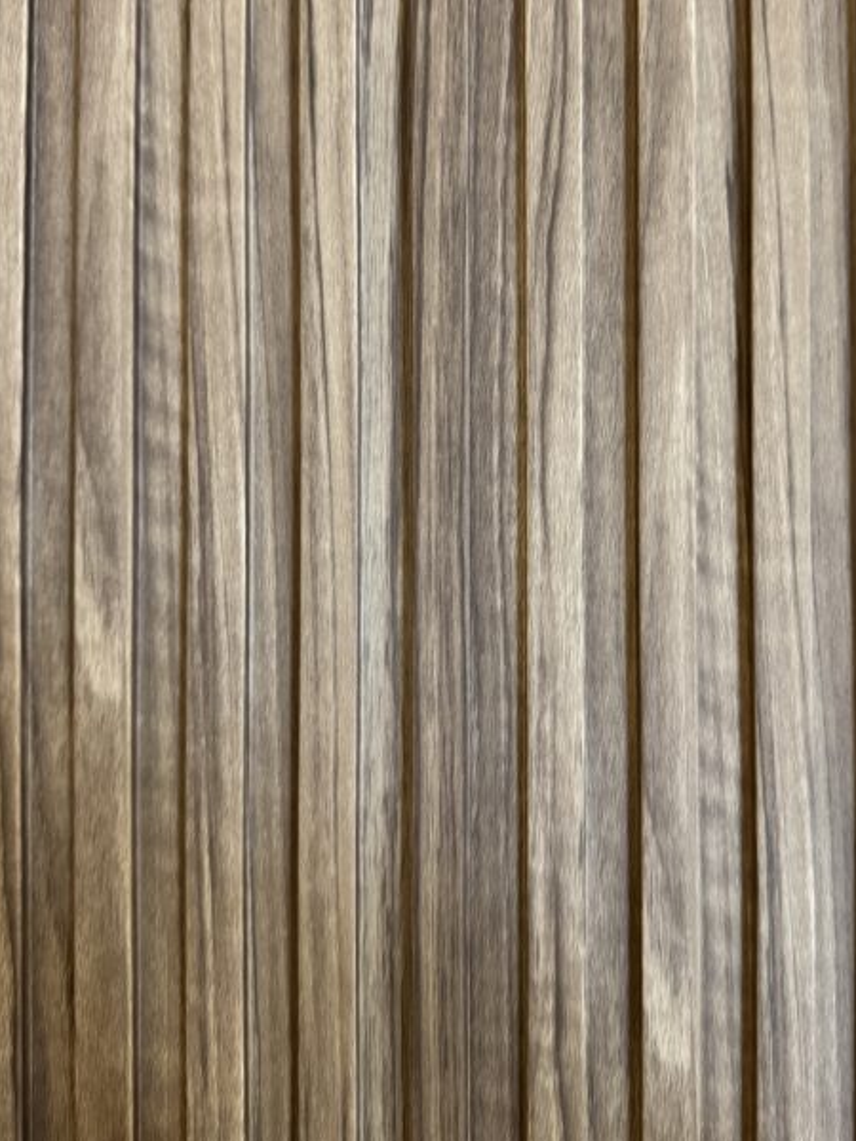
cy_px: 483
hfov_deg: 44.0
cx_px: 506
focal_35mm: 32
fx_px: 1055
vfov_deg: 56.6
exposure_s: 1/50
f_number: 1.78
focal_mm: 6.76
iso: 640
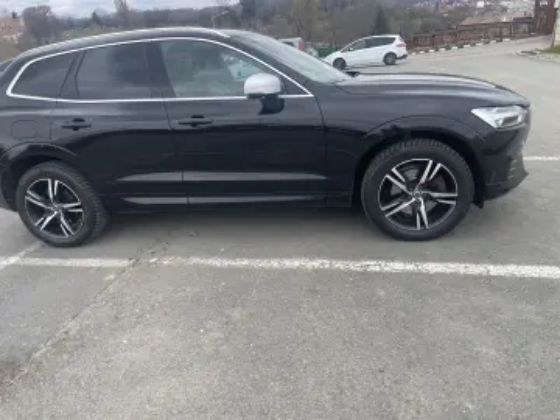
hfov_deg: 67.3
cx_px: 280
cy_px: 210
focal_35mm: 26
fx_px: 421
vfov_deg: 53.1
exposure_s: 1/535
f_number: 1.6
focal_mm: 4.2
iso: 32
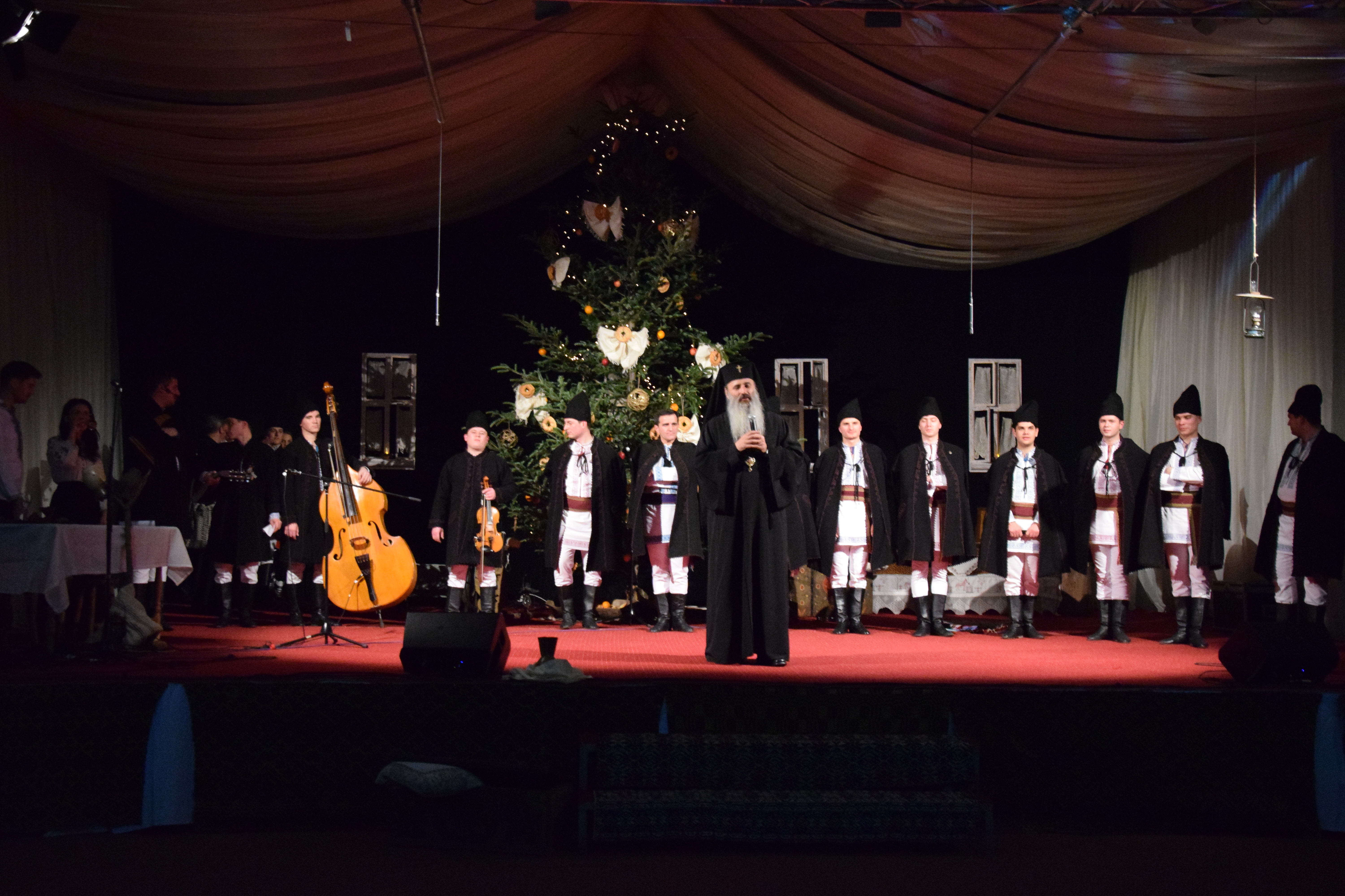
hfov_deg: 49.6
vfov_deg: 34.2
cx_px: 672
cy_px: 448
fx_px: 1457
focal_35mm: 39
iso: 6400
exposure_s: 1/50
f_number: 5.6
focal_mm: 26
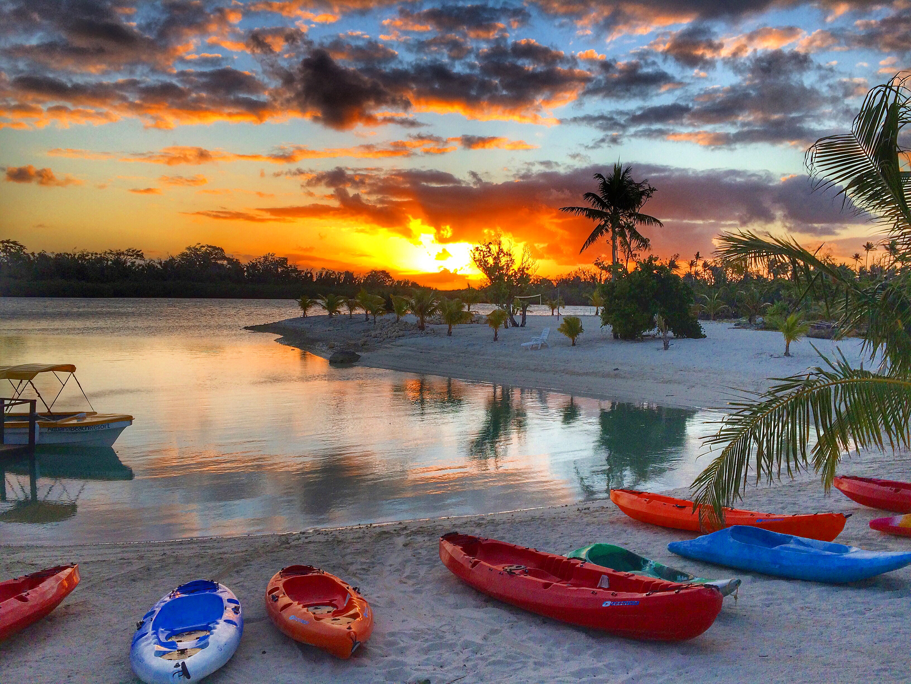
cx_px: 456
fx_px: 763
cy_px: 342
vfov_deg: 48.2
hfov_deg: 61.7
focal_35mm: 29
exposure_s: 1/746
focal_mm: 4.15
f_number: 2.2
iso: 32
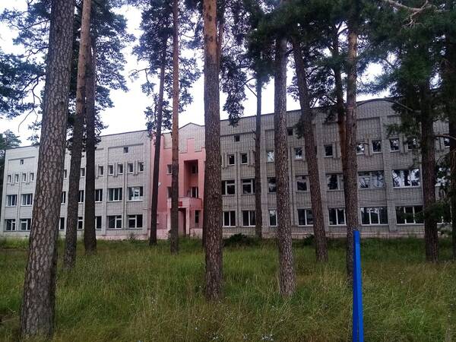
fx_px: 343
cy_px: 171
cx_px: 228
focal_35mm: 26
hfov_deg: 67.3
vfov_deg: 53.1
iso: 104
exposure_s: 1/222
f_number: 1.8
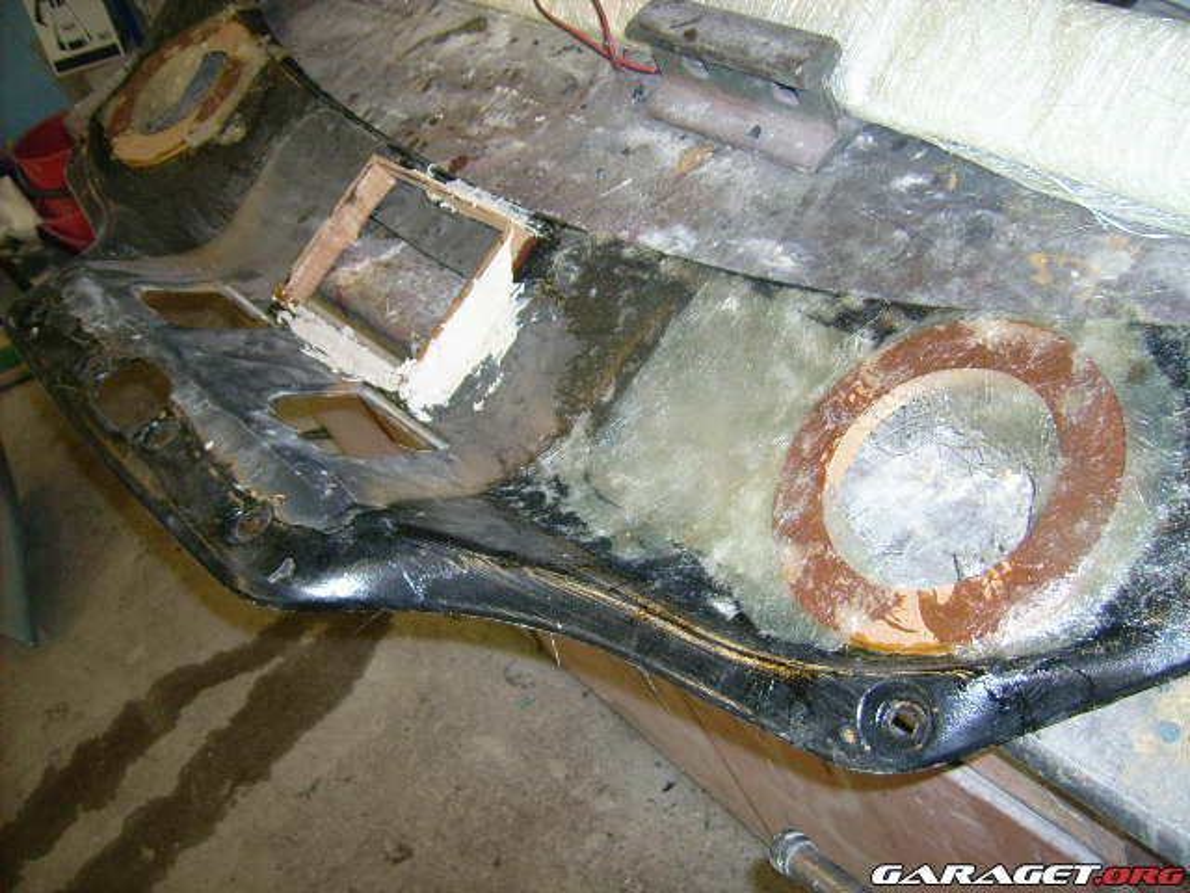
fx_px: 1203
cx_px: 595
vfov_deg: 40.7
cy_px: 446
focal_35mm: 35
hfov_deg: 52.6
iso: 100
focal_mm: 5.95
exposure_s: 1/60
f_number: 2.8
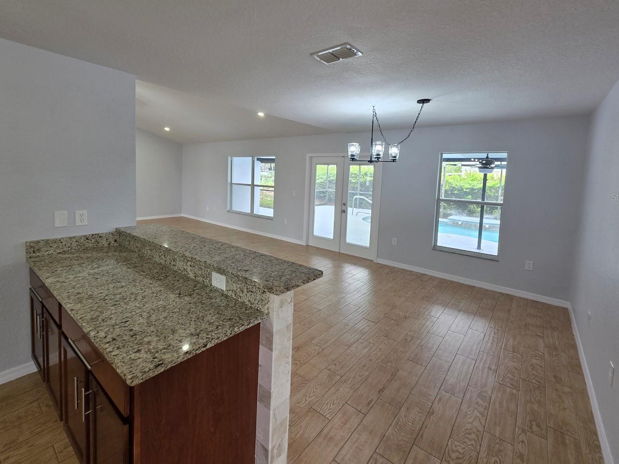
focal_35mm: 15
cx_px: 296
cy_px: 197
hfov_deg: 98.1
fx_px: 268
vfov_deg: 81.2
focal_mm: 2.2
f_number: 1.9
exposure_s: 1/120
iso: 100
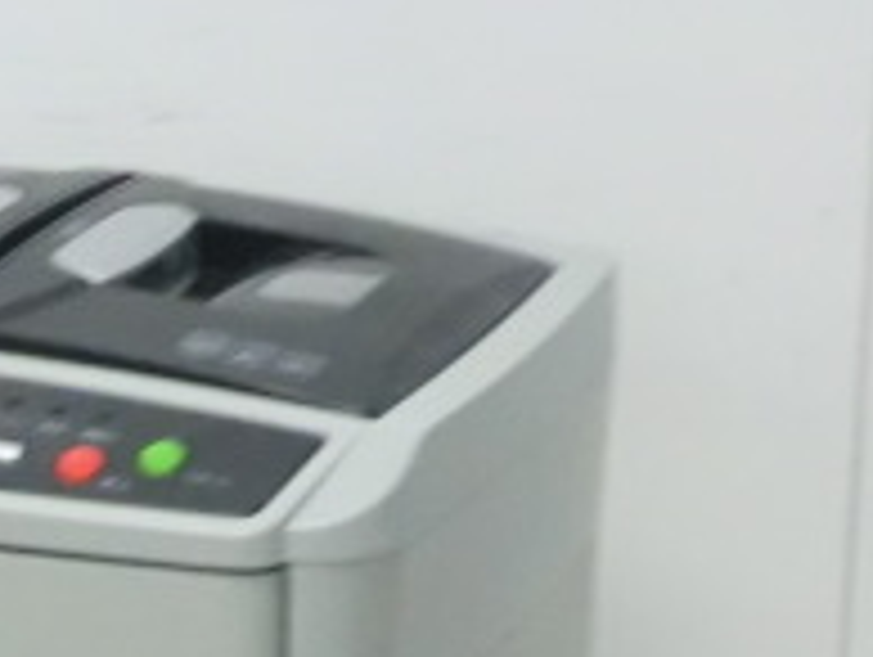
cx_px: -18
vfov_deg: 6.9
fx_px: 5404
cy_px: 963
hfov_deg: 9.2
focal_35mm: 214
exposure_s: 1/40
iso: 800
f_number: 5.3
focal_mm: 11.7
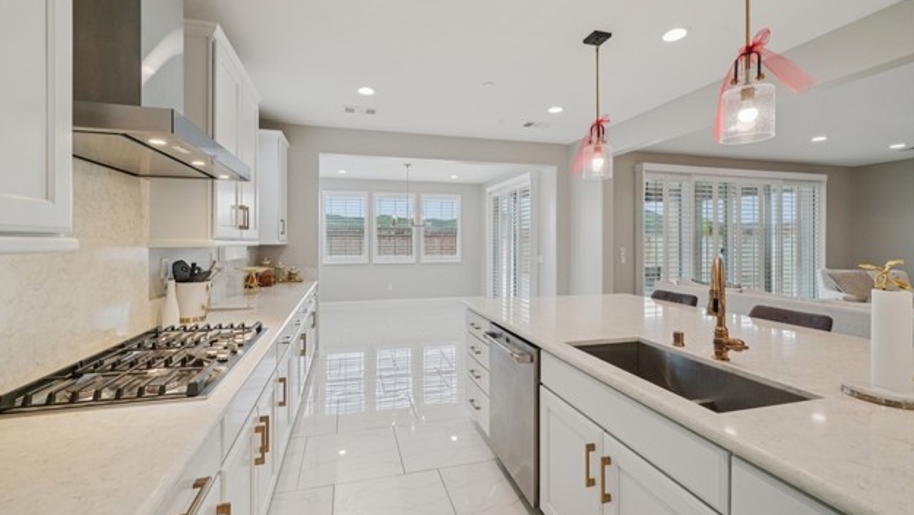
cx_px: 450
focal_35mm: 15
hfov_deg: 103.0
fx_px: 364
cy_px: 250
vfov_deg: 70.6
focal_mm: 14
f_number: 11
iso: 320
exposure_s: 1/30
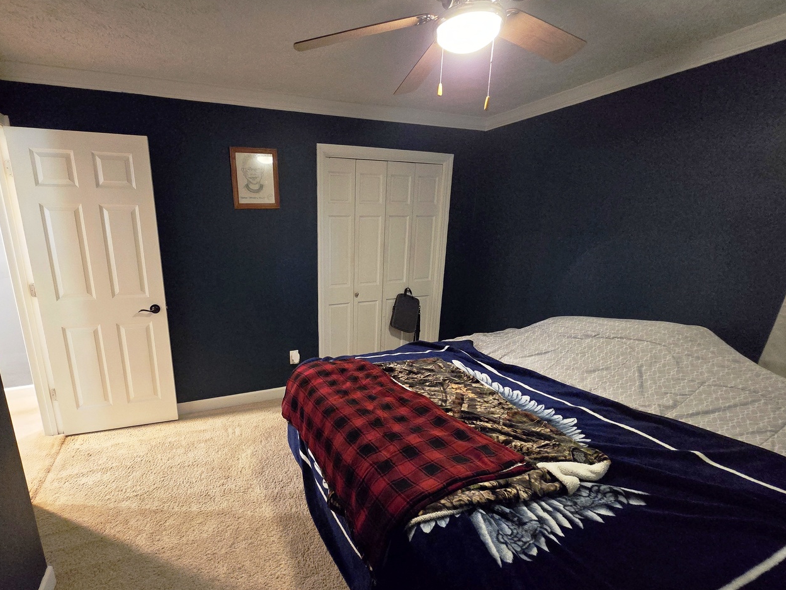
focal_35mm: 15
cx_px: 336
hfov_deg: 97.5
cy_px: 321
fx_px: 341
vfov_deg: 81.6
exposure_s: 1/60
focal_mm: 2.2
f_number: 2.2
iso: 1250
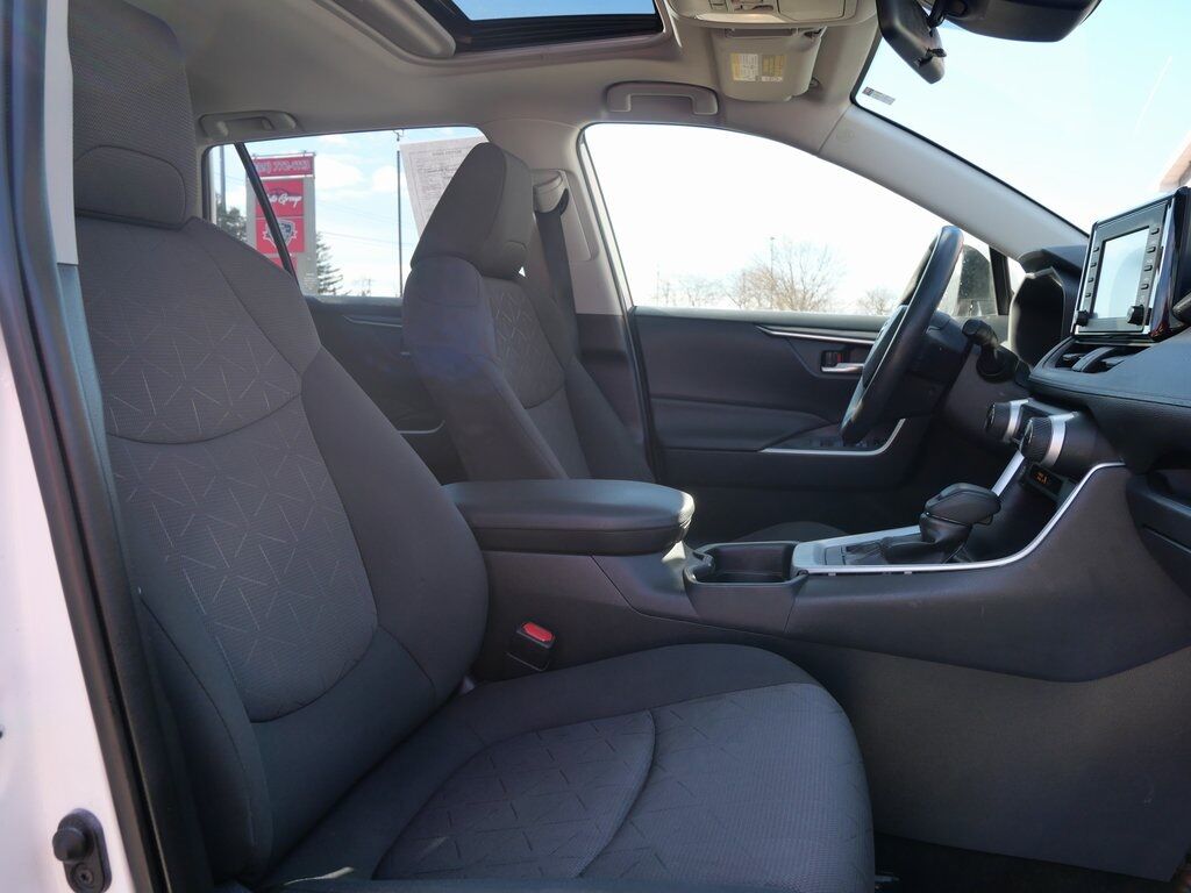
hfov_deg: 71.6
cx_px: 596
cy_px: 446
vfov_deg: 56.8
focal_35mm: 24
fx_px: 826
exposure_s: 1/200
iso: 200
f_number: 4.5
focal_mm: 12
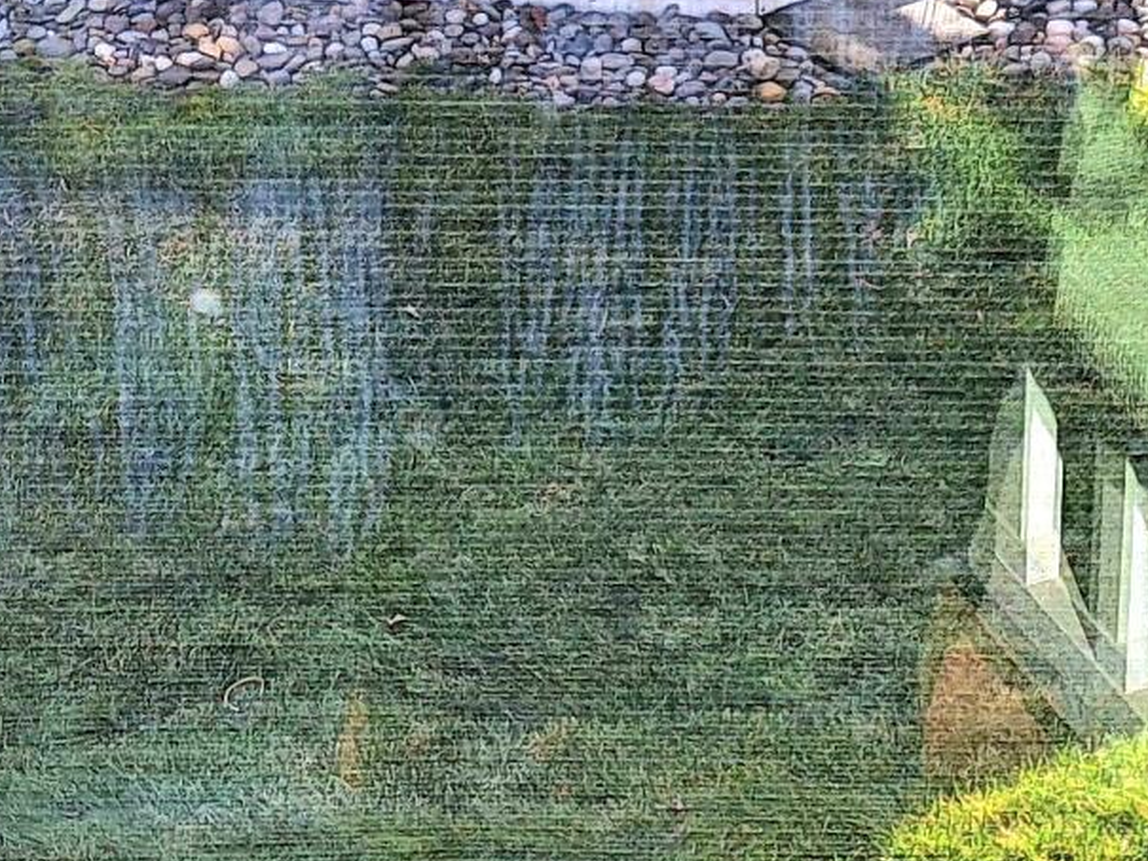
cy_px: -288
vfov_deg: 12.1
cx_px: 877
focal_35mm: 119
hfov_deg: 16.5
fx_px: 3947
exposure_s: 1/189
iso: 50
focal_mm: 5.23
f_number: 1.8
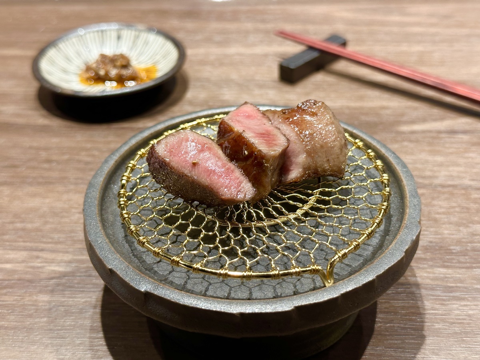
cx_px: 240
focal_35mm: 48
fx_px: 666
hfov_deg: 39.7
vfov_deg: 30.3
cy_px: 180
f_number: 1.78
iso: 125
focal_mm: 6.86
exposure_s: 1/50
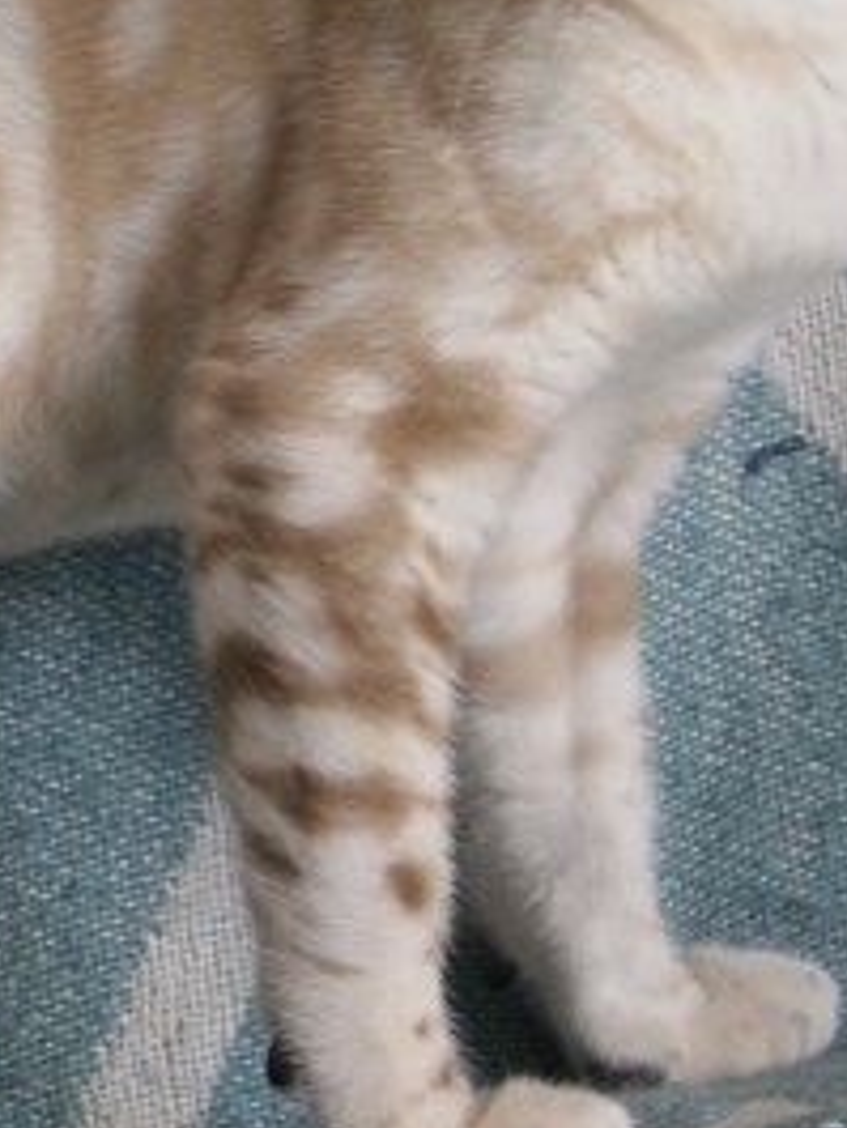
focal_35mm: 163
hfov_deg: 9.0
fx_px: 5314
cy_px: 109
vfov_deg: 12.0
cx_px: -243
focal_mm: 30
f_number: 4.5
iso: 800
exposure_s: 1/80
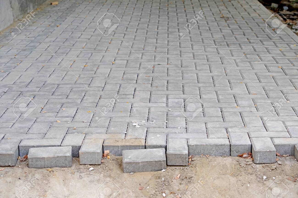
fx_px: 682
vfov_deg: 16.5
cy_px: 99
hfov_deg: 24.6
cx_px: 149
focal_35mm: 82
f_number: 5.6
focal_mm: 55
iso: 200
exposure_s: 1/60
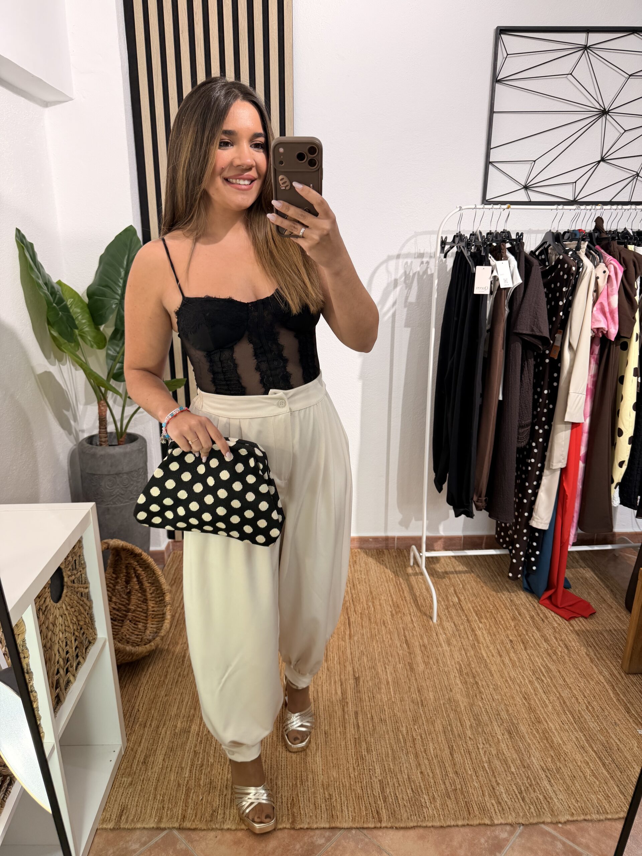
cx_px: 321
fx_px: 593
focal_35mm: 24
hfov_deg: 56.8
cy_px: 428
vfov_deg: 71.6
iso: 80
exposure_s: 1/100
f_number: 1.78
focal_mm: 6.76
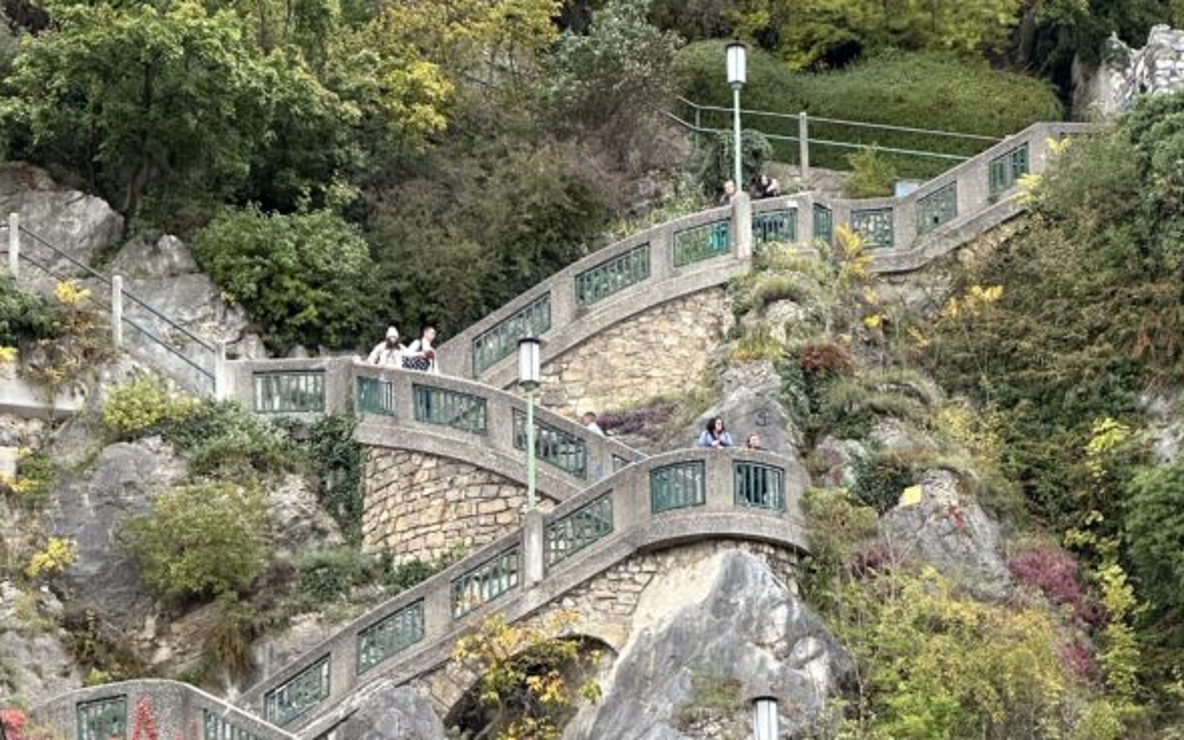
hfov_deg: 14.7
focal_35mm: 142
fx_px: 4582
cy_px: 722
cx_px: 722
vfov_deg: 9.2
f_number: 2.8
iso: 100
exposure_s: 1/99
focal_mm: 9
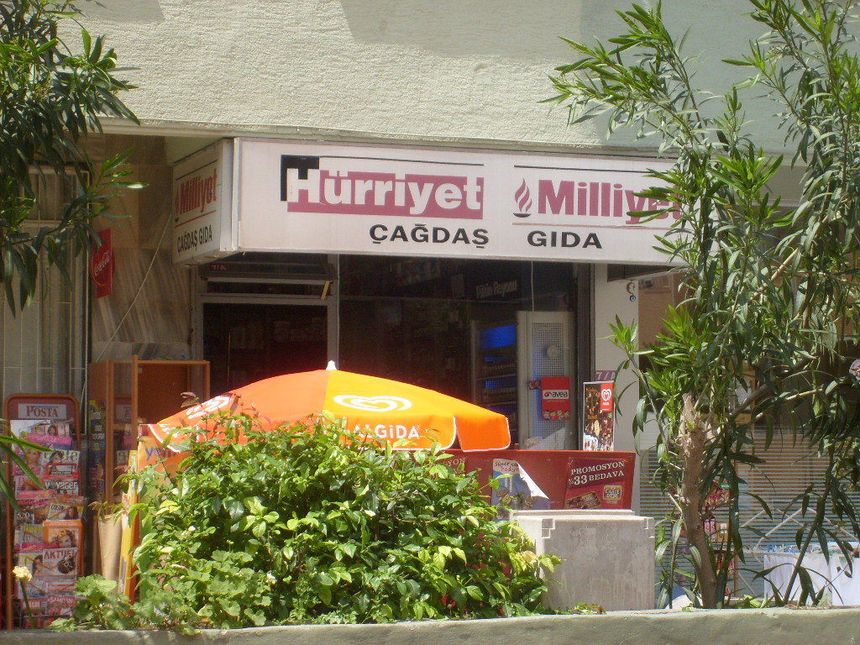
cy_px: 322
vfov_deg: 14.0
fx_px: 2633
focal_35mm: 106
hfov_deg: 18.5
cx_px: 430
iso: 80
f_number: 4.9
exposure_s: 1/350
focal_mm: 17.4
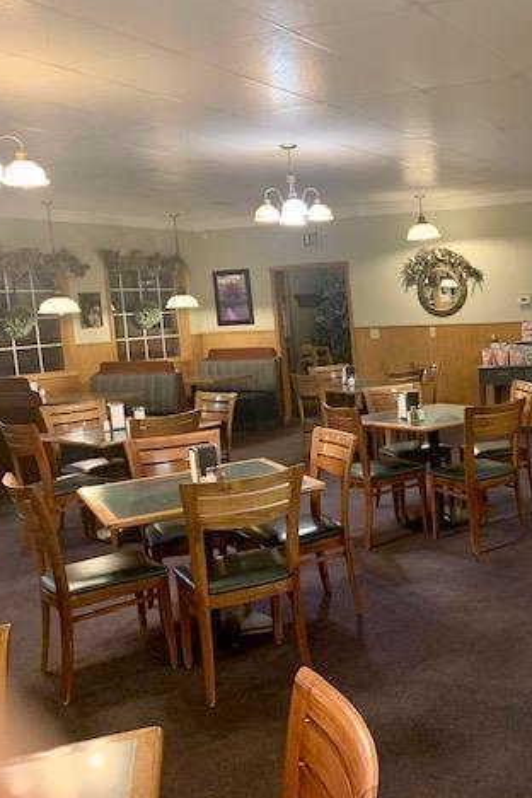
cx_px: 518
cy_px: 402
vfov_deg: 51.9
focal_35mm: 37
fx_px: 820
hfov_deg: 33.2
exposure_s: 1/60
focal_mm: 4.25
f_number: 1.8
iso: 320
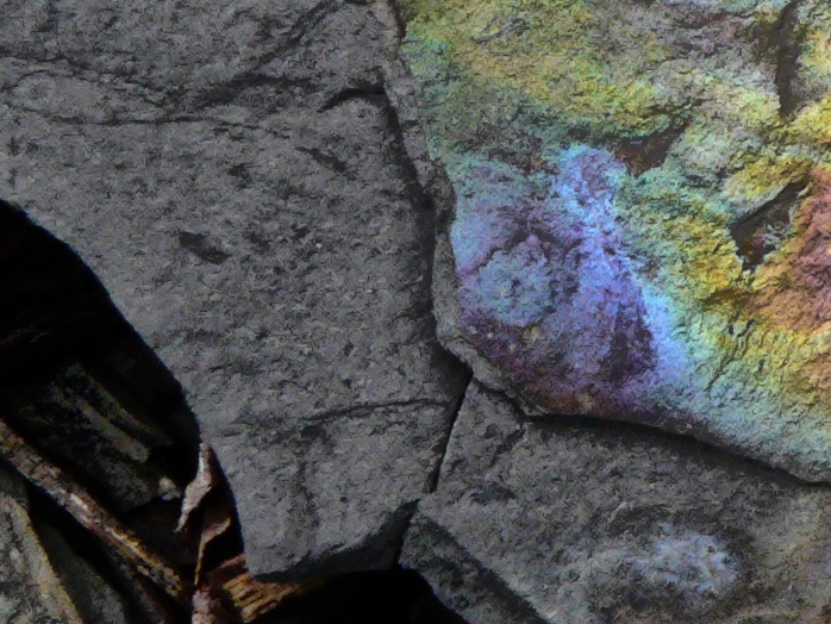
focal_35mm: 132
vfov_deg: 11.2
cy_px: 236
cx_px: 1083
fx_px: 3170
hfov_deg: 14.3
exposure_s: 1/1000
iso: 200
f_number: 4
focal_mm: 6
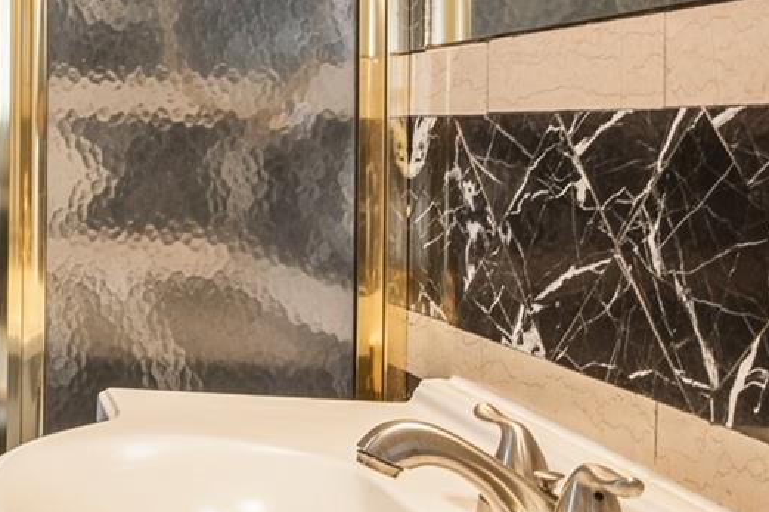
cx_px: -456
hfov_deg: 25.0
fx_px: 1174
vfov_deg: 24.5
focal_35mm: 55
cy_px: 199
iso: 200
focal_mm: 14
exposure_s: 1/1.67
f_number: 11
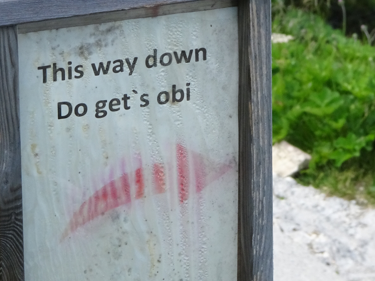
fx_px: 3661
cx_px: 202
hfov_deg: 5.9
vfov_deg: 4.4
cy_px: 111
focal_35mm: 338
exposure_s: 1/200
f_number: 5.6
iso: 160
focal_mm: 27.93
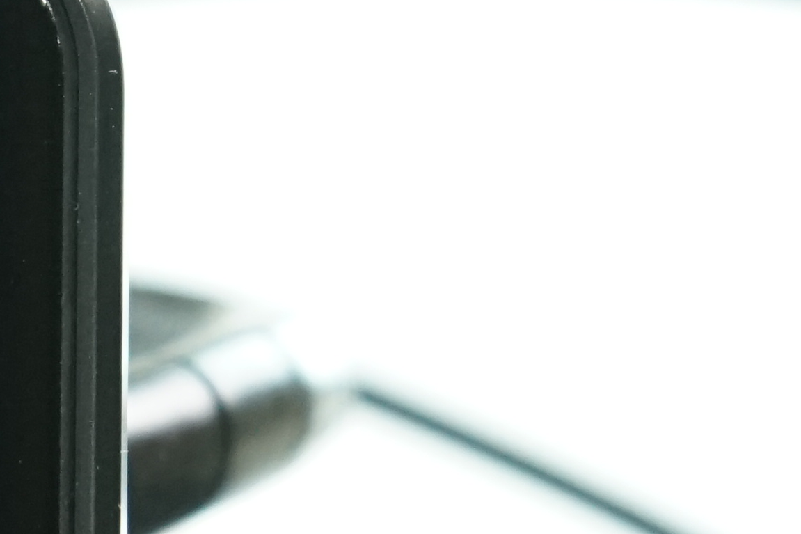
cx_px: -406
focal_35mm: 245
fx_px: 5450
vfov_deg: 5.5
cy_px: 1023
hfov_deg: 8.2
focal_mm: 47
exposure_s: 1/200
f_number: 4.5
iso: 2000
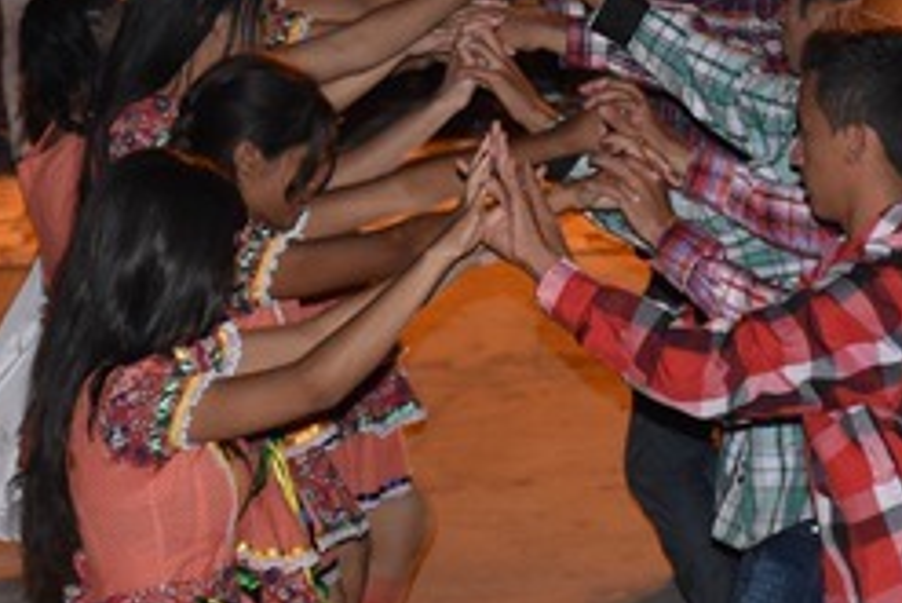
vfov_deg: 4.7
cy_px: 159
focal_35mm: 291
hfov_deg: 7.1
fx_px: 7295
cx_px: 760
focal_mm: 60
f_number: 5.6
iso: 1600
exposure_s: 1/60
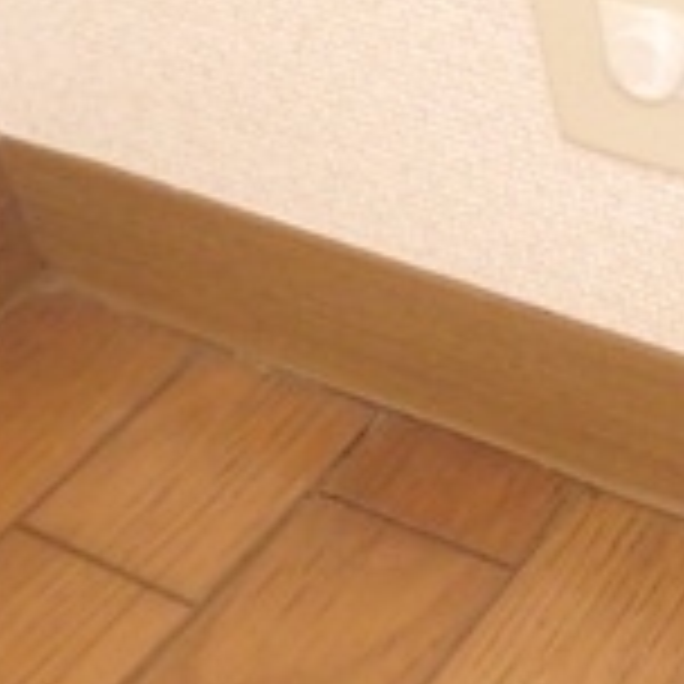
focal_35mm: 78
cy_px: 40
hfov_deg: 20.0
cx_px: 940
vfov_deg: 21.6
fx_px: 1744
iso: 640
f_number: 3.5
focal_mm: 3.7
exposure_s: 1/30
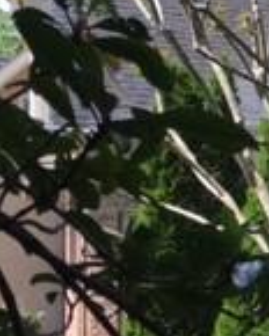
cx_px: 666
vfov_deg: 15.2
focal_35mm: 125
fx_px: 1244
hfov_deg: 10.5
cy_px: 308
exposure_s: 1/503
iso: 25
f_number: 2.2
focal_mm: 4.15
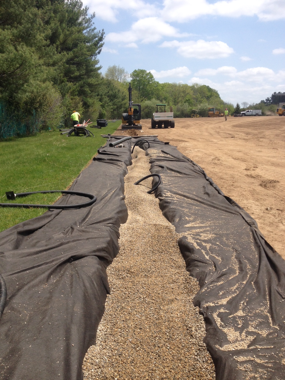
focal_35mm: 35
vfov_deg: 52.6
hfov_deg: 40.7
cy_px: 190
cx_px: 142
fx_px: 384
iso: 50
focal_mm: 4.28
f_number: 2.4
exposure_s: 1/1783
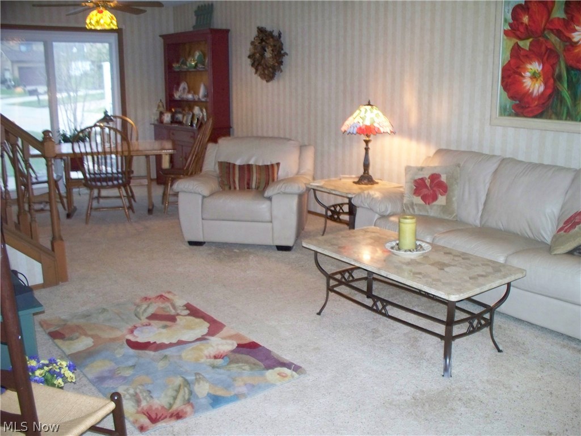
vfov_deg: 39.7
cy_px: 218
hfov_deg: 51.4
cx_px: 290
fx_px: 604
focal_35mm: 36
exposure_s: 1/30
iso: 320
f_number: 2.8
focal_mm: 7.54
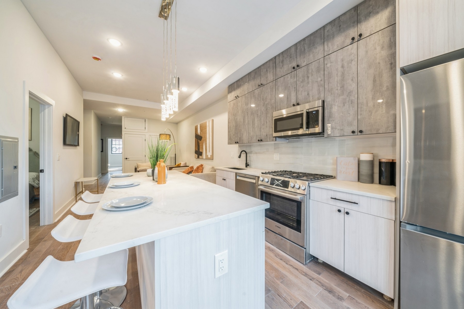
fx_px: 155
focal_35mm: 12
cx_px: 232
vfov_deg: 90.0
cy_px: 154
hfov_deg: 112.6
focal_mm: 12
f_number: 11
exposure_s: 1/1.25
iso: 200
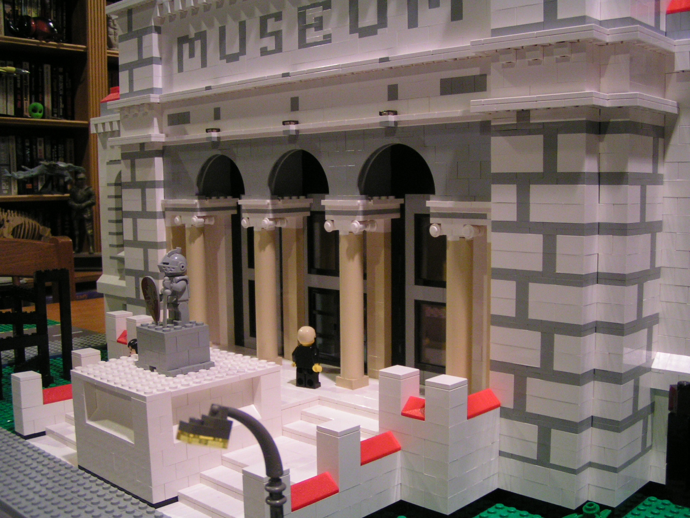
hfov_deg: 49.0
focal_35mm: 38
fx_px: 757
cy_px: 259
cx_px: 345
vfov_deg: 37.7
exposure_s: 1/20
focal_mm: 5.8
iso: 200
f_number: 2.8
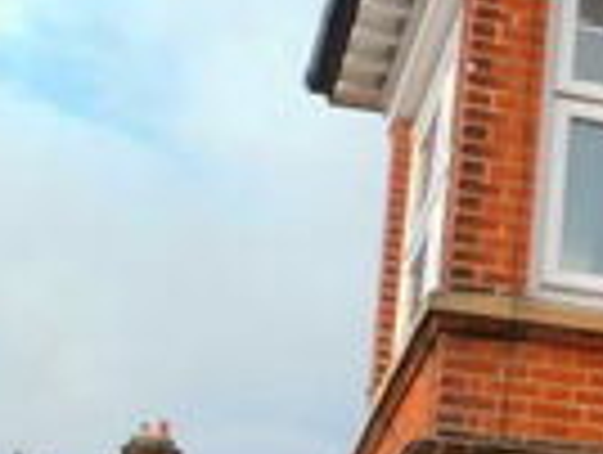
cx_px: 1202
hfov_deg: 13.9
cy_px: 506
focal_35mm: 120
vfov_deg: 12.2
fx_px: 2094
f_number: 3
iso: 125
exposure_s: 1/640
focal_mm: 4
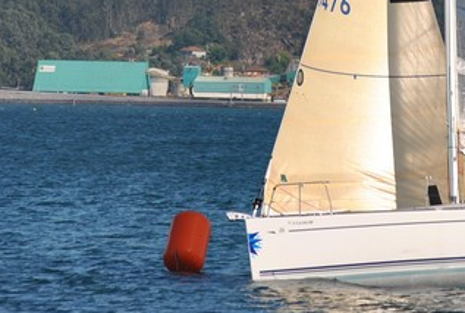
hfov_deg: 4.0
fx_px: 6606
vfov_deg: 2.7
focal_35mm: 510
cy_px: -66
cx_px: 339
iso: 100
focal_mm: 135
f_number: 6.3
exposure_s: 1/640
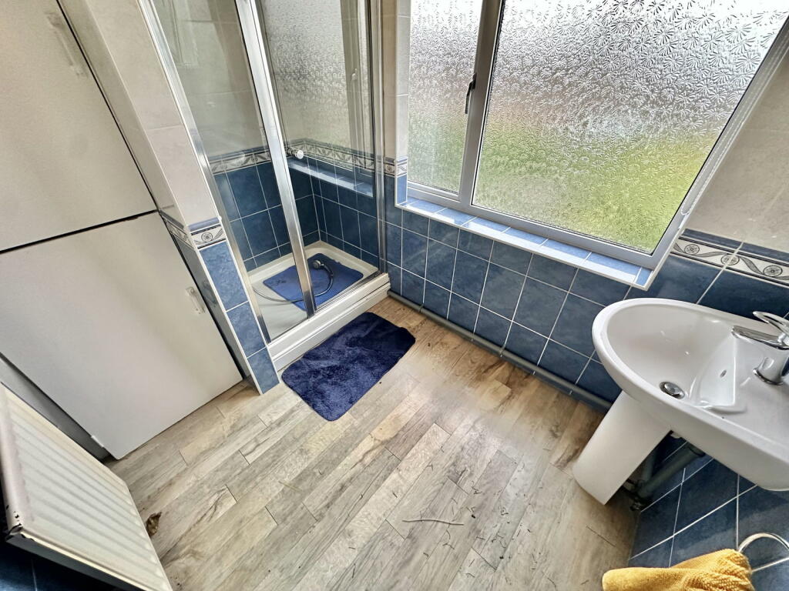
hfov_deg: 102.1
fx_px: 319
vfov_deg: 85.7
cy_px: 296
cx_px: 394
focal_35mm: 14
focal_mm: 2.22
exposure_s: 1/50
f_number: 2.2
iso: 400
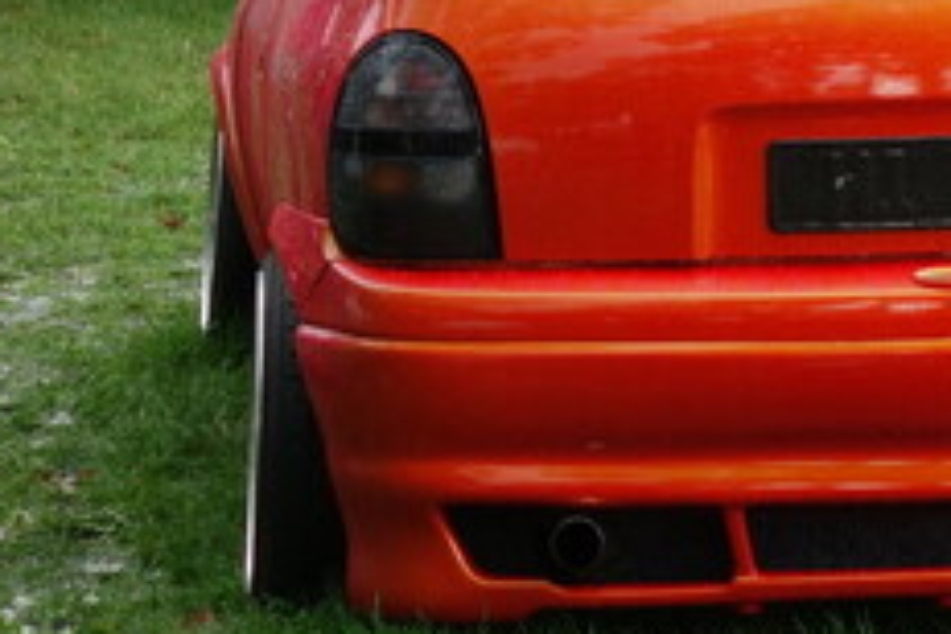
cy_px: 193
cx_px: 918
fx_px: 6868
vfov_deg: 5.3
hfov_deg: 7.9
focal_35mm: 260
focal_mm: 37.1
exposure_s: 1/100
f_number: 4.9
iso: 160
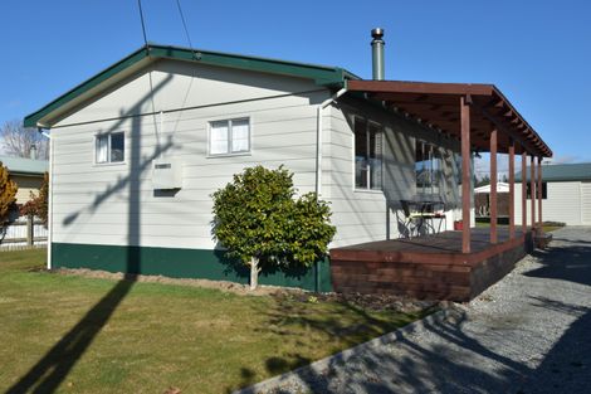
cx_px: 296
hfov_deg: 59.5
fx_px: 517
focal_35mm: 32
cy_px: 197
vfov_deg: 41.7
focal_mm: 21
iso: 200
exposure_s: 1/2000
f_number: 4.5
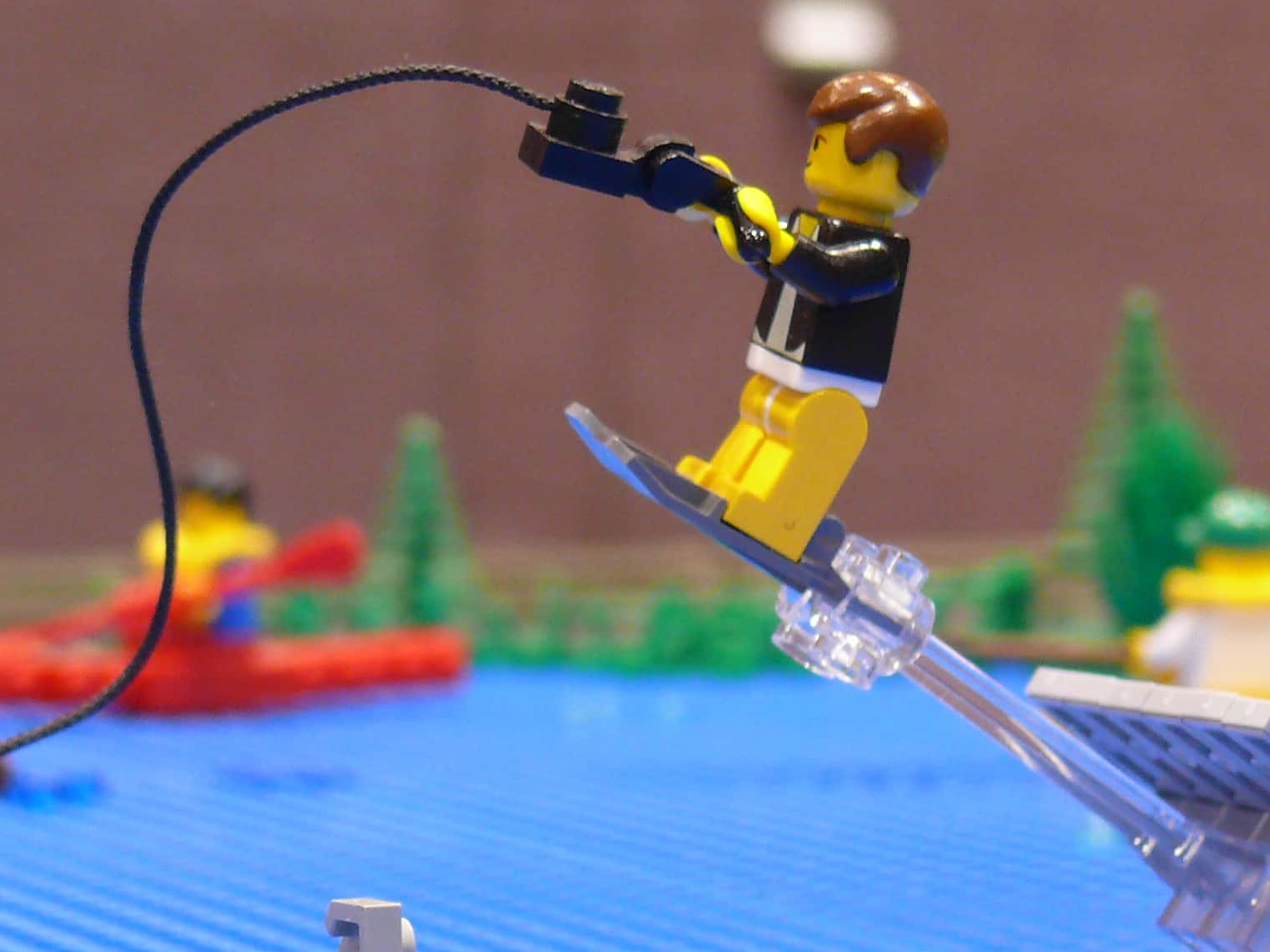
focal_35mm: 201
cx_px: 241
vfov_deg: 7.4
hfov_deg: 9.8
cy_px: 638
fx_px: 7373
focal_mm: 17.8
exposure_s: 1/8
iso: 200
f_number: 3.2
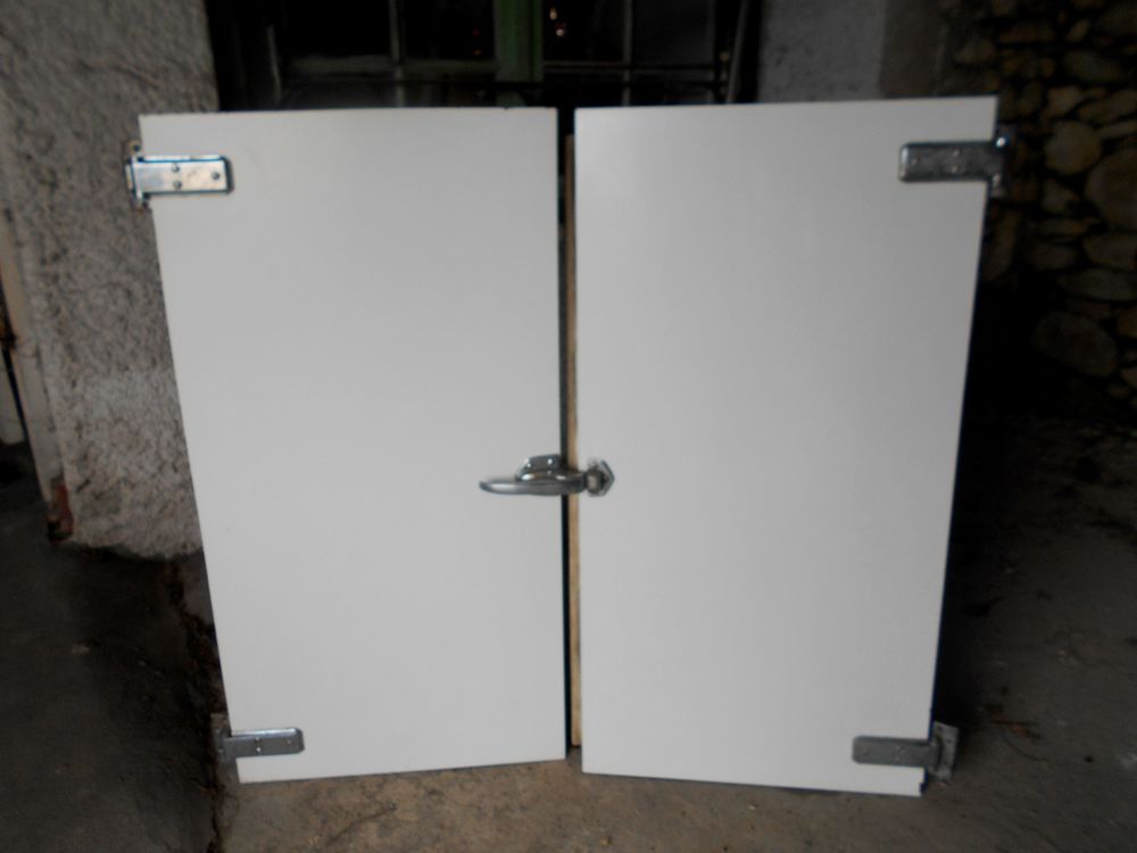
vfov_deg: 53.1
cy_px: 426
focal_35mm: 26
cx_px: 568
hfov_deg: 67.3
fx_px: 854
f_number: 3.2
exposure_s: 1/100
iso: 80
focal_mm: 4.6
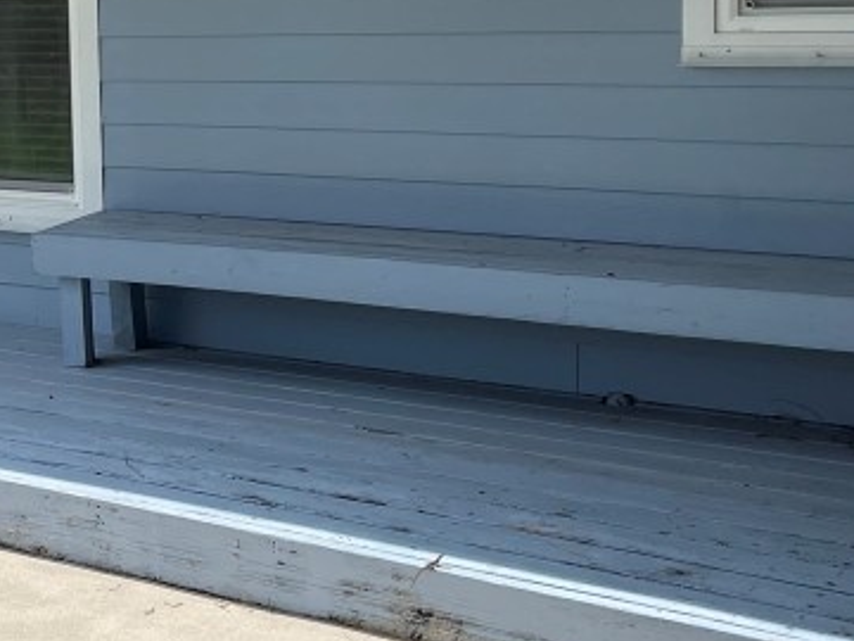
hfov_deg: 24.7
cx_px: -64
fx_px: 1826
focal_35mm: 74
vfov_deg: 19.7
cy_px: 135
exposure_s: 1/3448
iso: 32
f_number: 1.6
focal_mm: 5.1
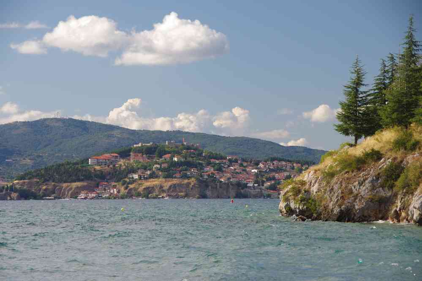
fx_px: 1758
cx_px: 211
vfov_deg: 9.1
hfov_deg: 13.7
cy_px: 140
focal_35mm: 150
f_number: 9
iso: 200
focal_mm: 100
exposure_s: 1/125
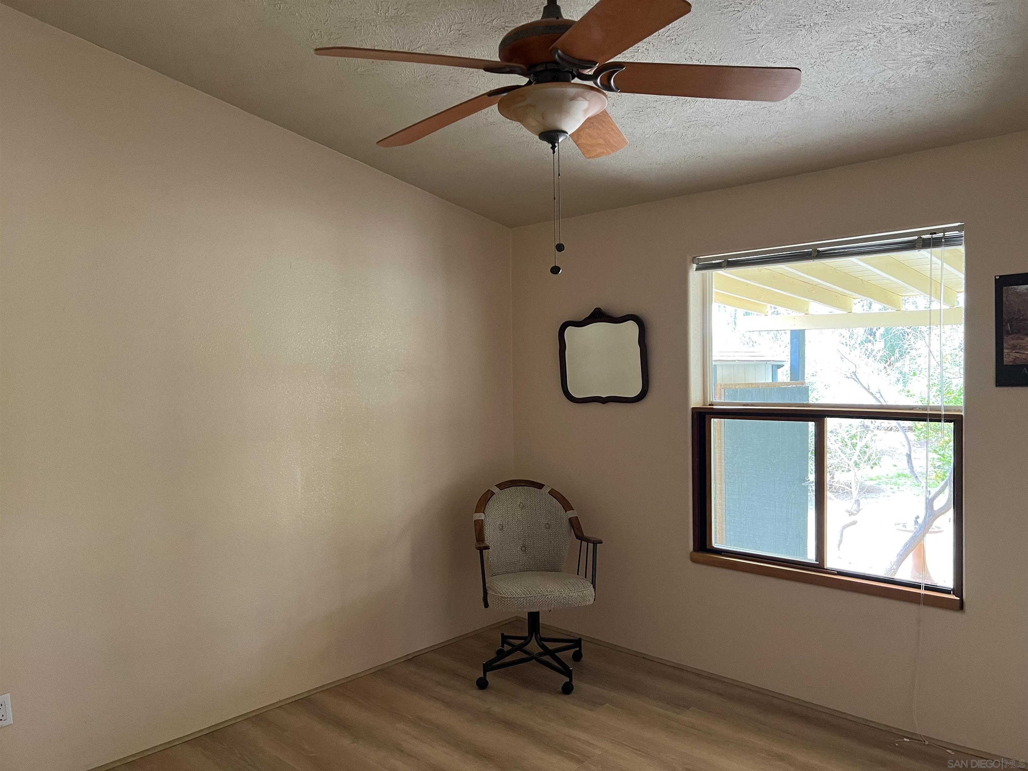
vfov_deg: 53.1
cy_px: 386
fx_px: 772
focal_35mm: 26
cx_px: 514
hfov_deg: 67.3
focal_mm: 5.7
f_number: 1.5
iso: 160
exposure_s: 1/60
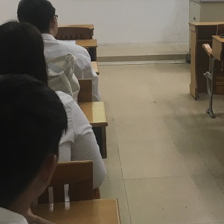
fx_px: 483
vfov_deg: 25.5
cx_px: 149
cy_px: 35
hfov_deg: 26.0
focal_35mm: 66
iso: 64
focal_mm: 4.15
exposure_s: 1/33
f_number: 2.2
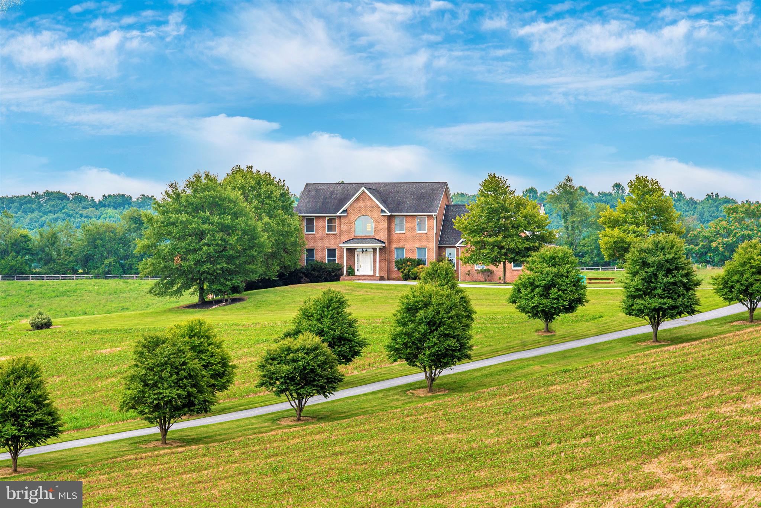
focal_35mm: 105
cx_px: 380
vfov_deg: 13.1
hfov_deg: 19.4
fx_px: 2220
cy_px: 254
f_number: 9
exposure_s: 1/200
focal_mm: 105
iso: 250
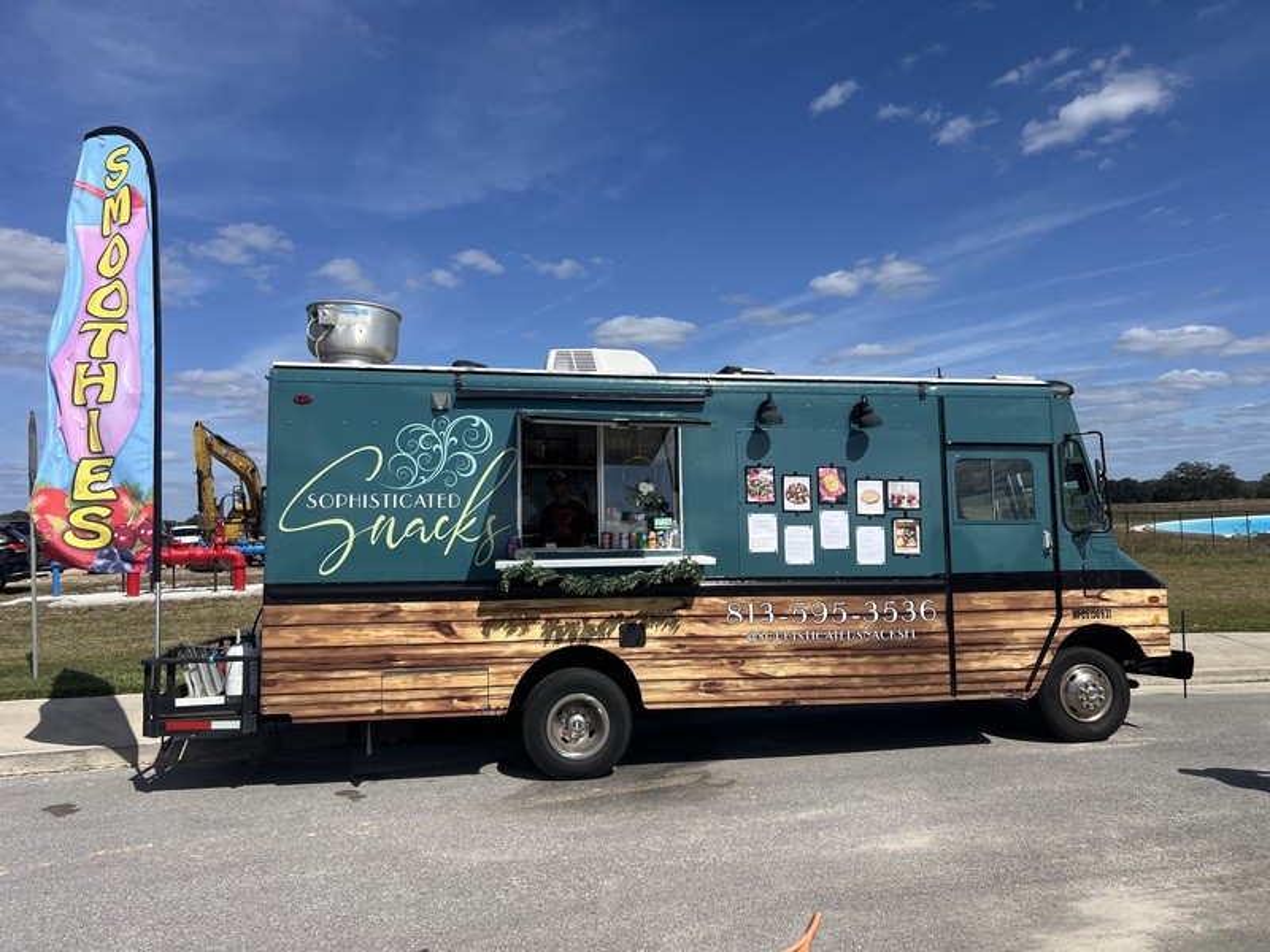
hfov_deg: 67.3
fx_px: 954
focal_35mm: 26
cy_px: 476
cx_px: 635
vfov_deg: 53.1
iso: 50
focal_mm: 5.7
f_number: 1.5
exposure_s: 1/6579
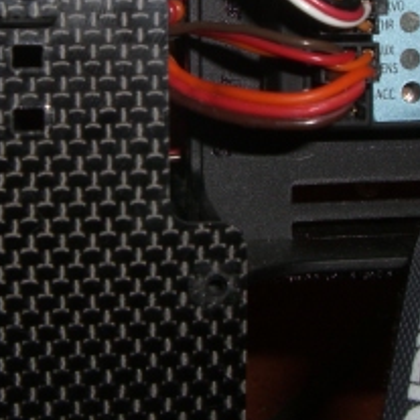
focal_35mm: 104
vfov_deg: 16.5
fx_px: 1428
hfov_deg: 16.7
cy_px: 24
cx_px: 156
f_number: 4.3
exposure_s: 1/60
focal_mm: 6.2
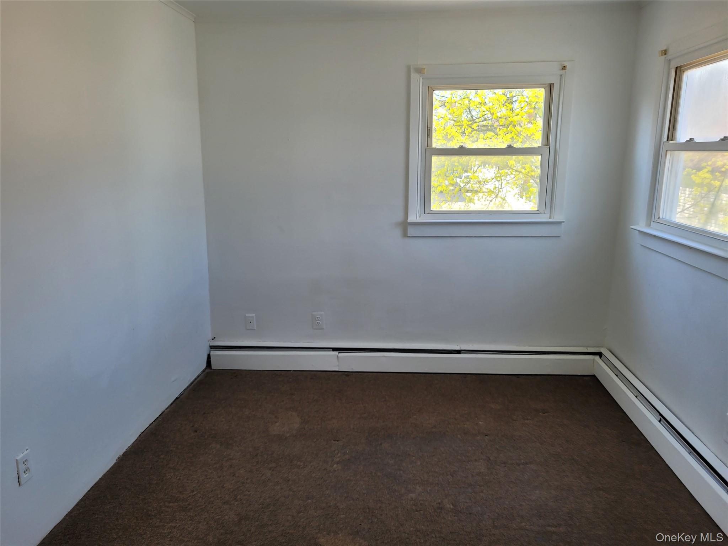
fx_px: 547
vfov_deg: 53.1
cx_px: 364
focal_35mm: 26
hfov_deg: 67.3
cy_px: 273
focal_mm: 5.4
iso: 64
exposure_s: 1/120
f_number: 1.8
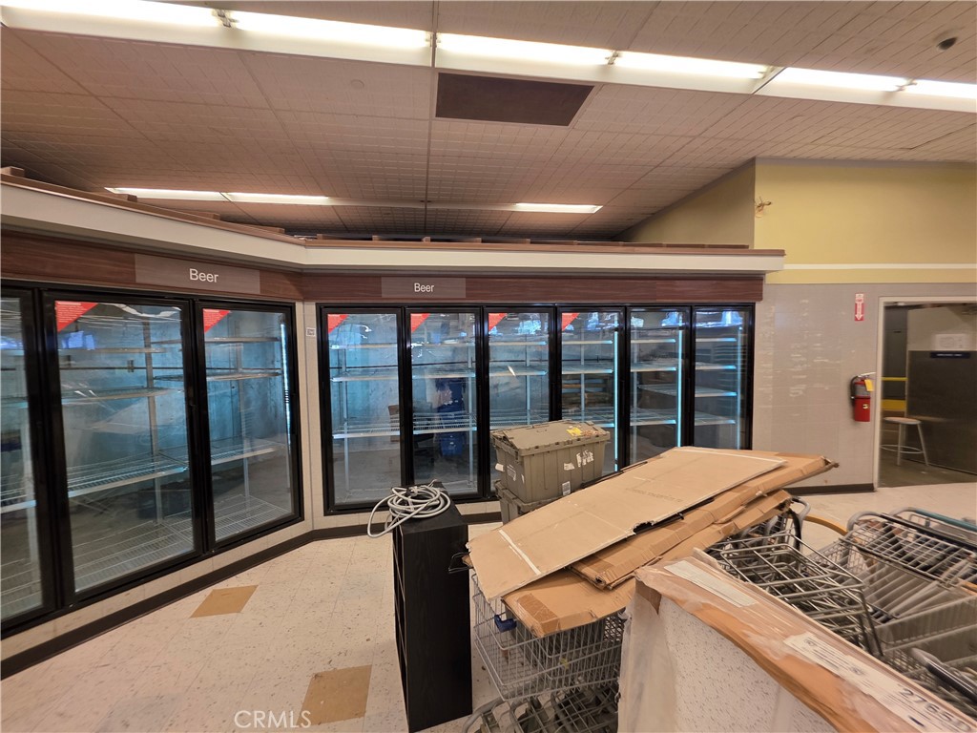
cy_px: 366
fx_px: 367
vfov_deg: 89.9
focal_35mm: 13
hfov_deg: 106.2
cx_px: 488
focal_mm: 2.2
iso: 125
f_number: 1.9
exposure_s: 1/120
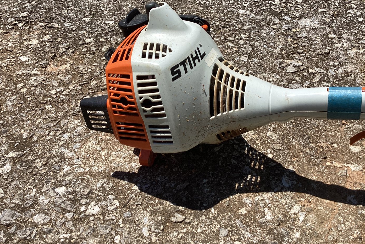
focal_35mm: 35
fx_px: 355
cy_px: 107
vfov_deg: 37.8
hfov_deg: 54.4
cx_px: 195
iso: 25
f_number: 2.4
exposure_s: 1/1597
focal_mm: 3.3
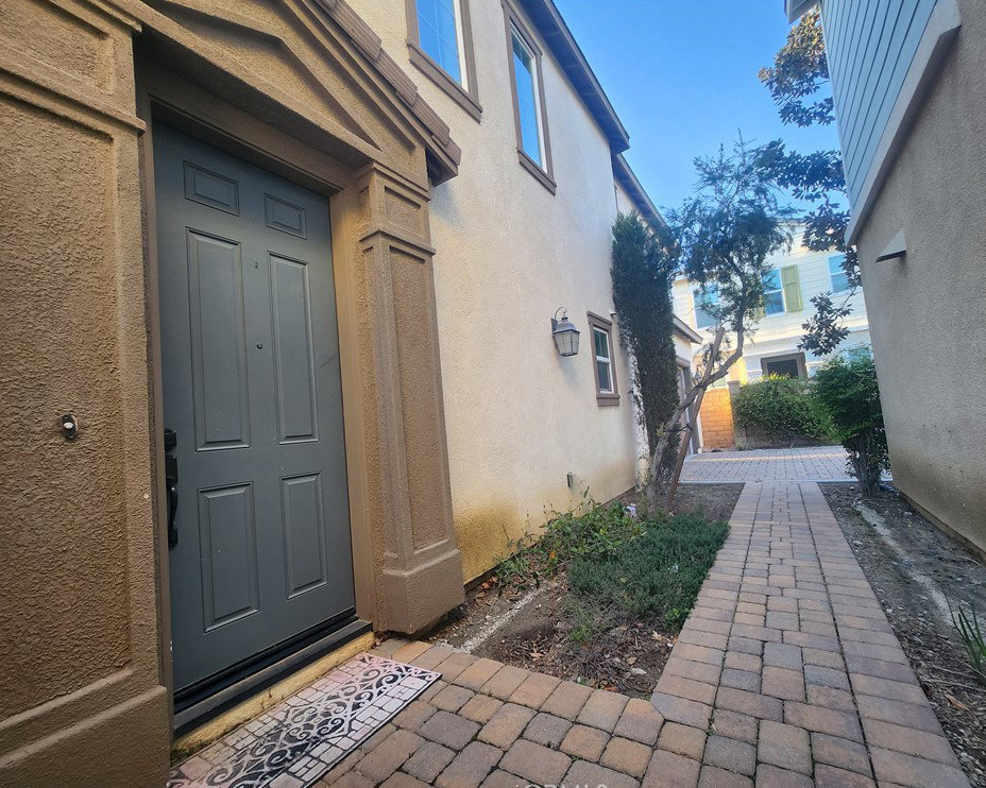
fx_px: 408
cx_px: 525
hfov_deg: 100.6
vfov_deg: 88.0
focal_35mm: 14
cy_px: 401
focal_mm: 1.74
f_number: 2.2
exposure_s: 1/60
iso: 50
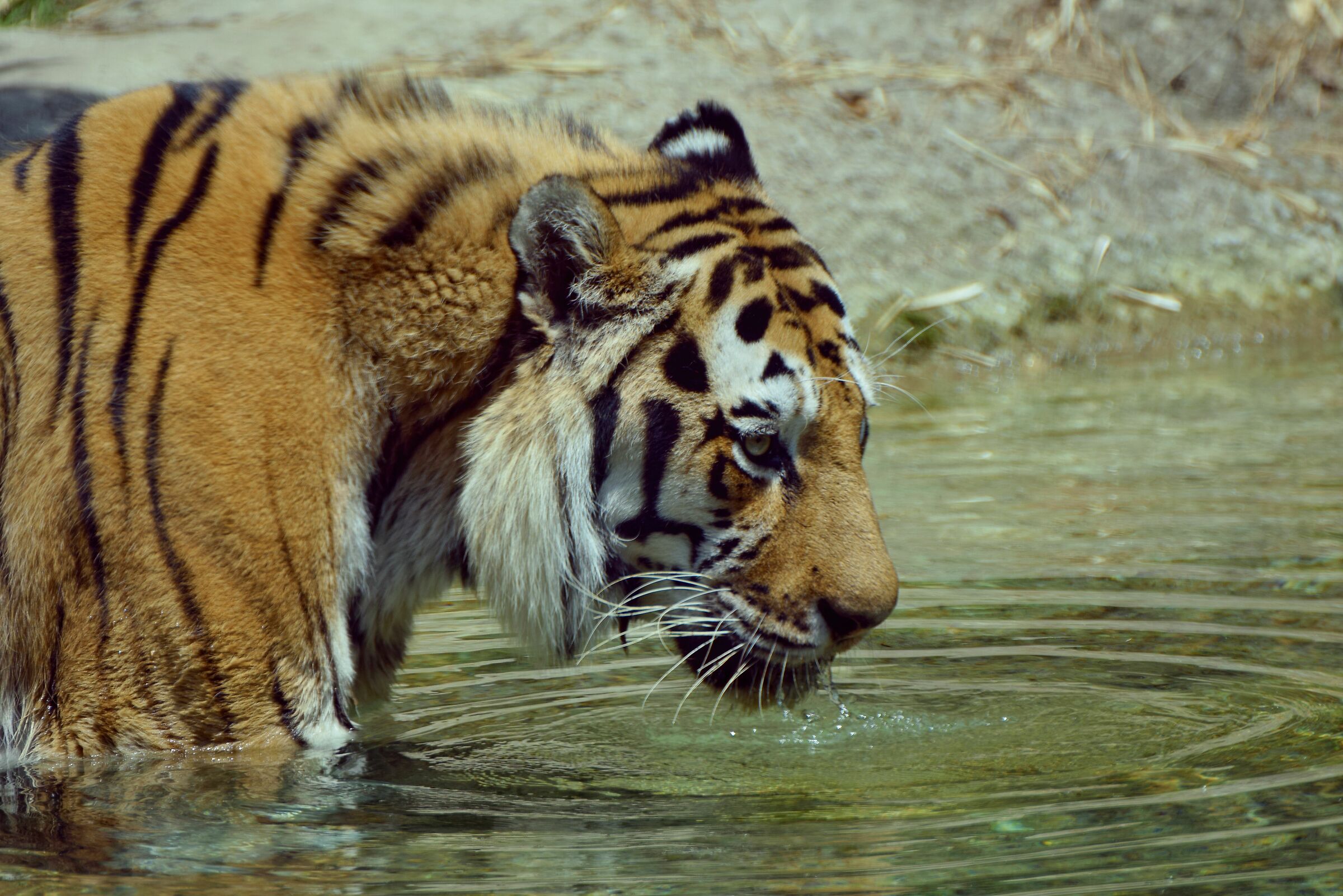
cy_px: 448
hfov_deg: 4.6
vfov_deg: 3.1
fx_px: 16786
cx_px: 672
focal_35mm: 450
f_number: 5.6
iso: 200
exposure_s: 1/640
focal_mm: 300
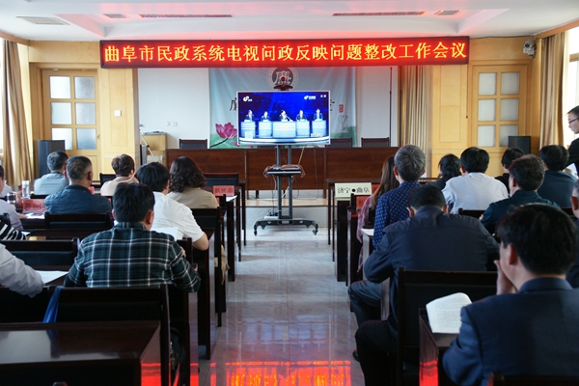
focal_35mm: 45
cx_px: 290
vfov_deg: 29.9
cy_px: 193
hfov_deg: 43.6
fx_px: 724
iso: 640
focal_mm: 30
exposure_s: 1/50
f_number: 4.5
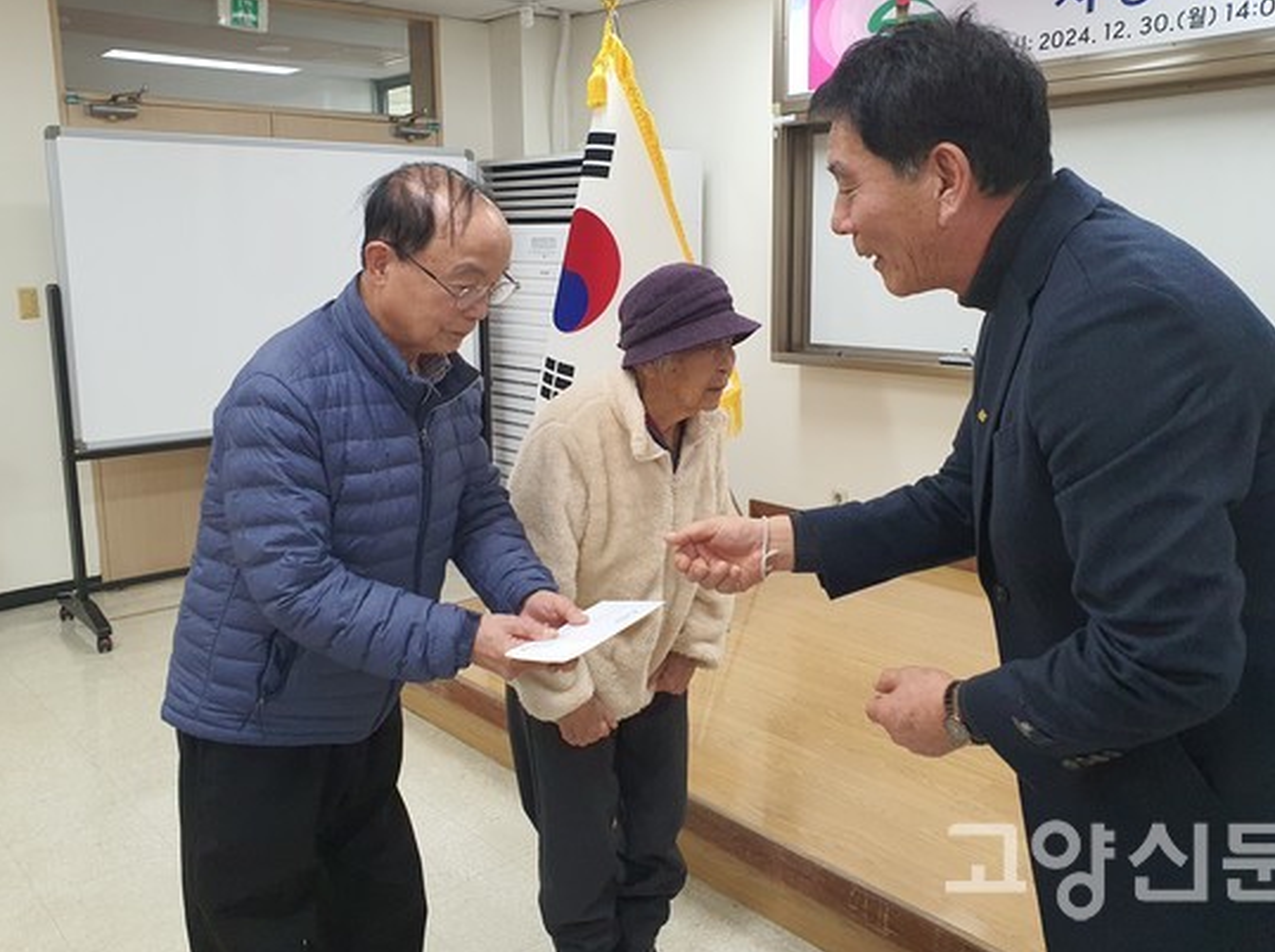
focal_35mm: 29
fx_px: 1067
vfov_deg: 48.0
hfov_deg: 61.7
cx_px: 626
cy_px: 426
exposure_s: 1/120
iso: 200
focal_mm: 4.3
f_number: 2.4
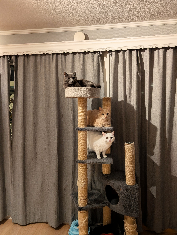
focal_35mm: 24
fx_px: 163
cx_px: 88
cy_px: 118
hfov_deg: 56.9
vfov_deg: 71.5
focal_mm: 6.9
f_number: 1.68
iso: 436
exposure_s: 1/25
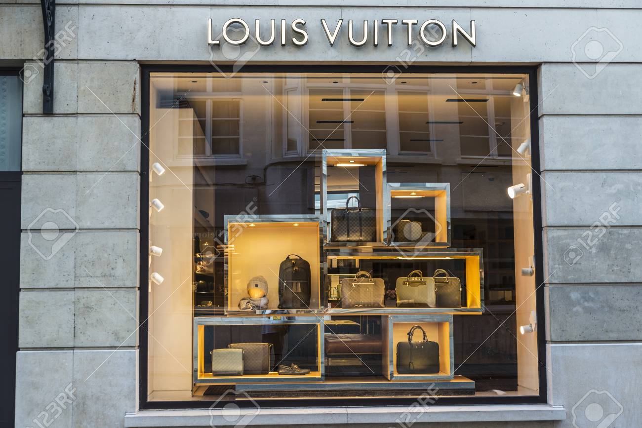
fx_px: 856
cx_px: 321
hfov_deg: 41.1
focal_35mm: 48
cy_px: 214
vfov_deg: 28.1
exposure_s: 1/60
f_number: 5
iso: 400
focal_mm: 48
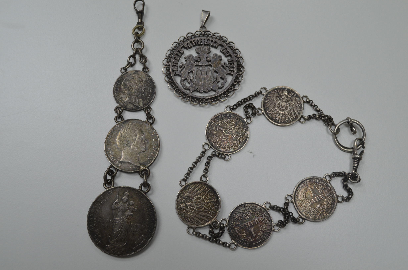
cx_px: 204
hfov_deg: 57.3
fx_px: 373
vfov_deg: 39.8
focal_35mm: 33
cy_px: 135
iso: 400
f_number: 7.1
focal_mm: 22
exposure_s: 1/60
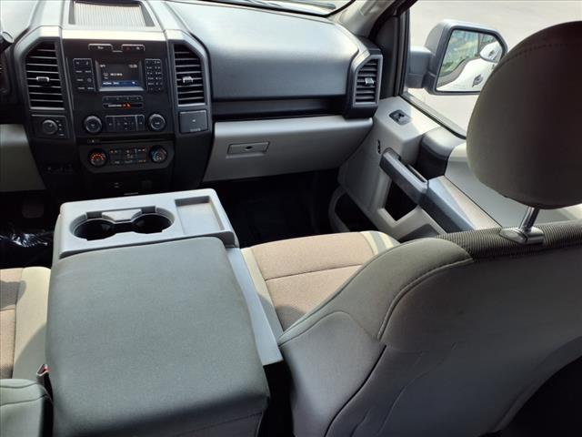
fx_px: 454
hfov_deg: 65.3
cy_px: 218
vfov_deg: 51.4
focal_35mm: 27
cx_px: 291
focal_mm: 3.58
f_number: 1.9
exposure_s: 1/200
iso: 40
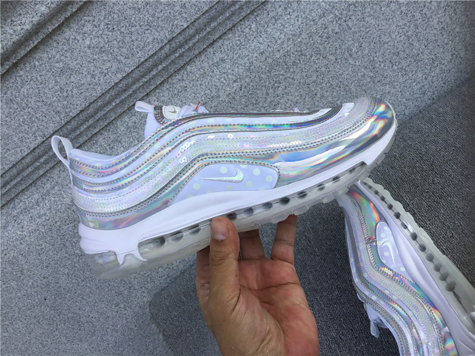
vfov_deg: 45.4
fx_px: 425
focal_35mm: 31
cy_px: 178
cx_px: 238
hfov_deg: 58.4
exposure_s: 1/595
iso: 25
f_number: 2.4
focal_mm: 3.3
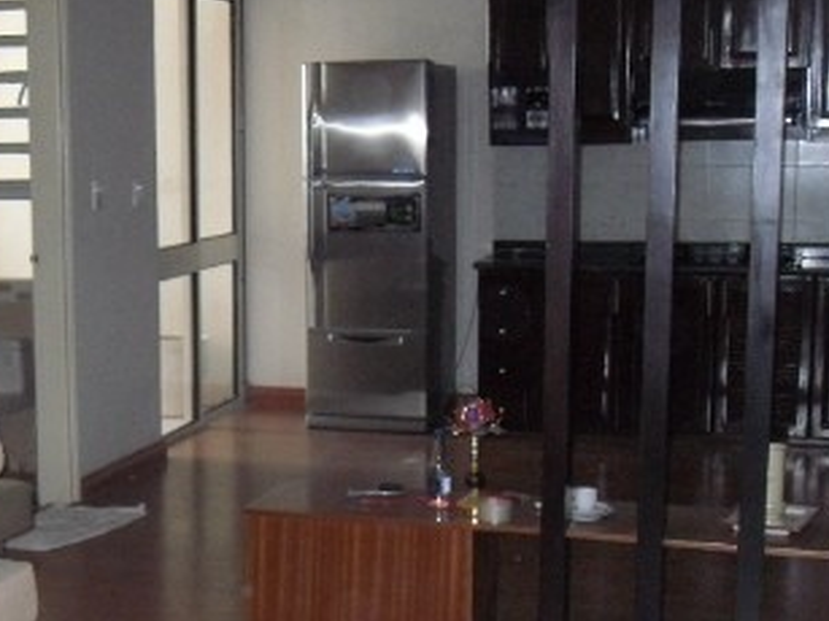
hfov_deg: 26.1
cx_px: 132
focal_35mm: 73
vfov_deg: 20.0
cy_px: 454
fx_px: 1748
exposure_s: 1/45
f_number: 3.5
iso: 400
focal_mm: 6.3
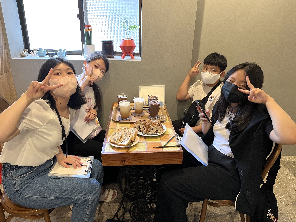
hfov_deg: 67.3
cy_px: 111
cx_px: 148
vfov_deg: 53.1
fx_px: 222
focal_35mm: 26
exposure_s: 1/60
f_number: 1.6
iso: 160
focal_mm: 5.1
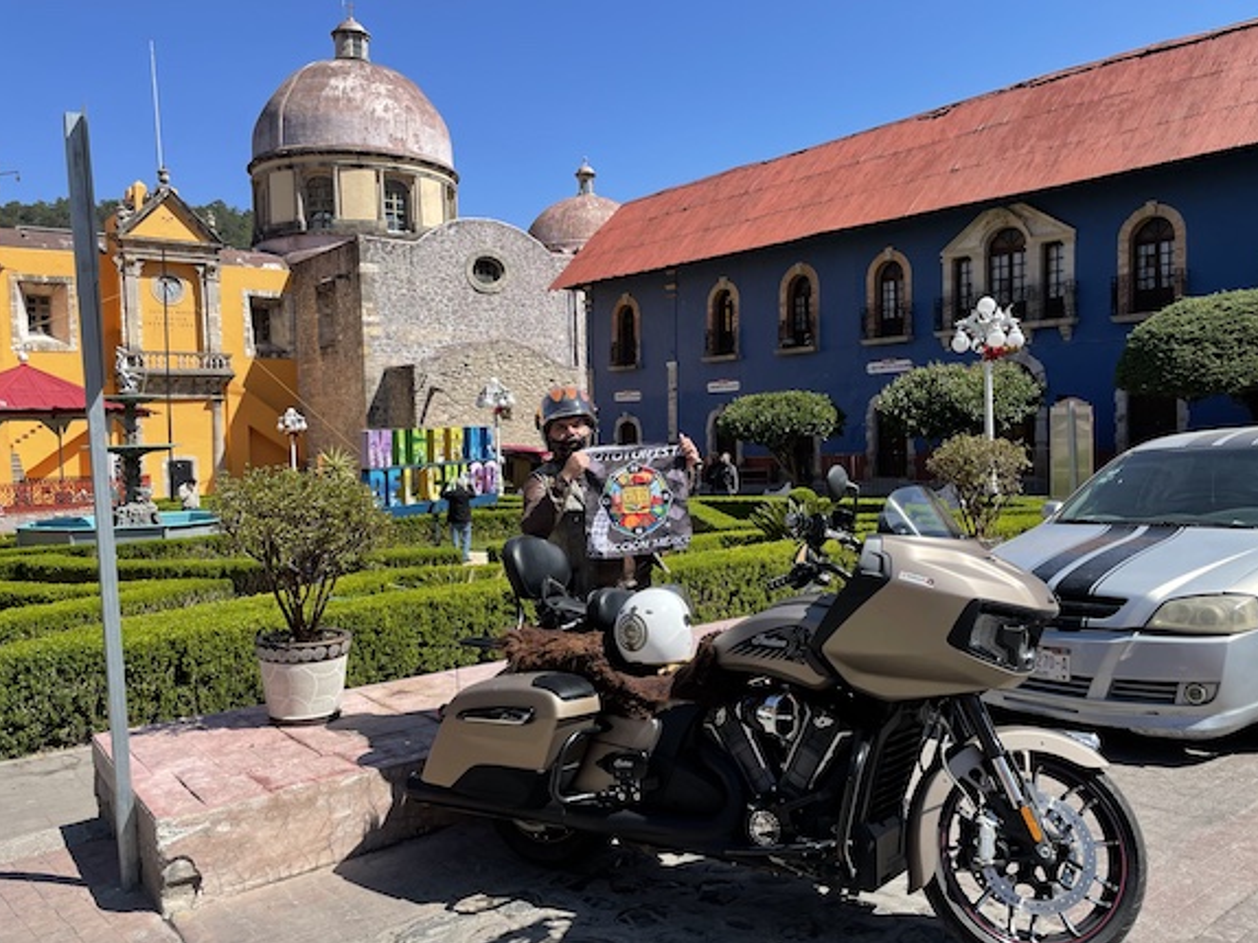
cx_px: 642
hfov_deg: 61.7
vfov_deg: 48.2
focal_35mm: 29
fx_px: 1053
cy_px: 491
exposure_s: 1/2398
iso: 32
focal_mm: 4.2
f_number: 1.6
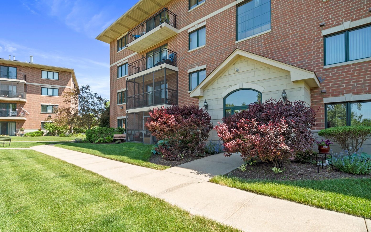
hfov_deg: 94.3
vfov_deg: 67.9
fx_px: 172
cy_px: 126
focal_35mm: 17
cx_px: 193
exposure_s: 1/125
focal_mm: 16
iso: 100
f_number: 9
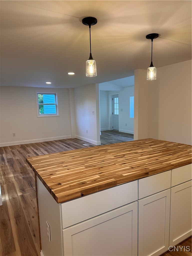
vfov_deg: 71.6
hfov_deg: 56.8
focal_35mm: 24
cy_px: 128
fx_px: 177
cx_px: 96
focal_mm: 6.86
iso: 200
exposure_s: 1/120
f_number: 1.78
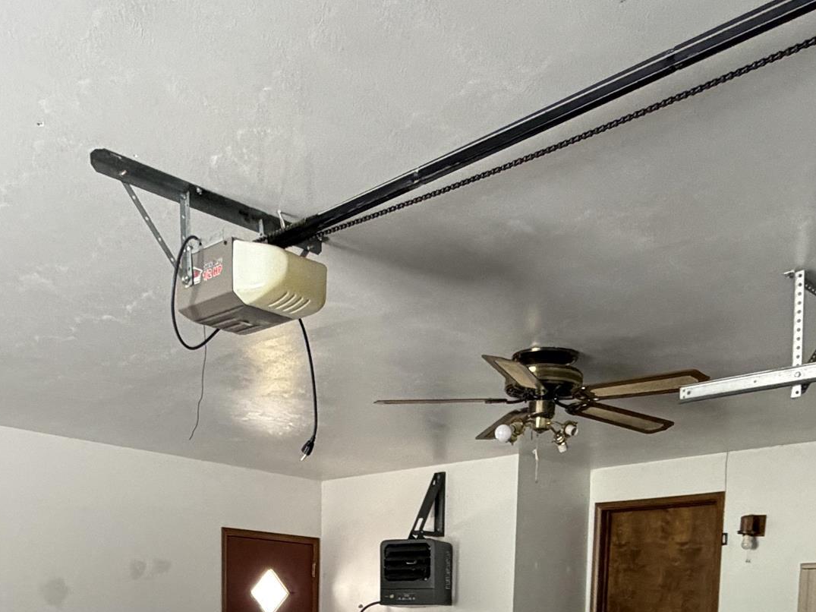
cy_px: 717
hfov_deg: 46.7
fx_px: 943
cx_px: 365
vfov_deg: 30.9
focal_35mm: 40
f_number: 2.2
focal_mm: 2.22
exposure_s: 1/71
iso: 320
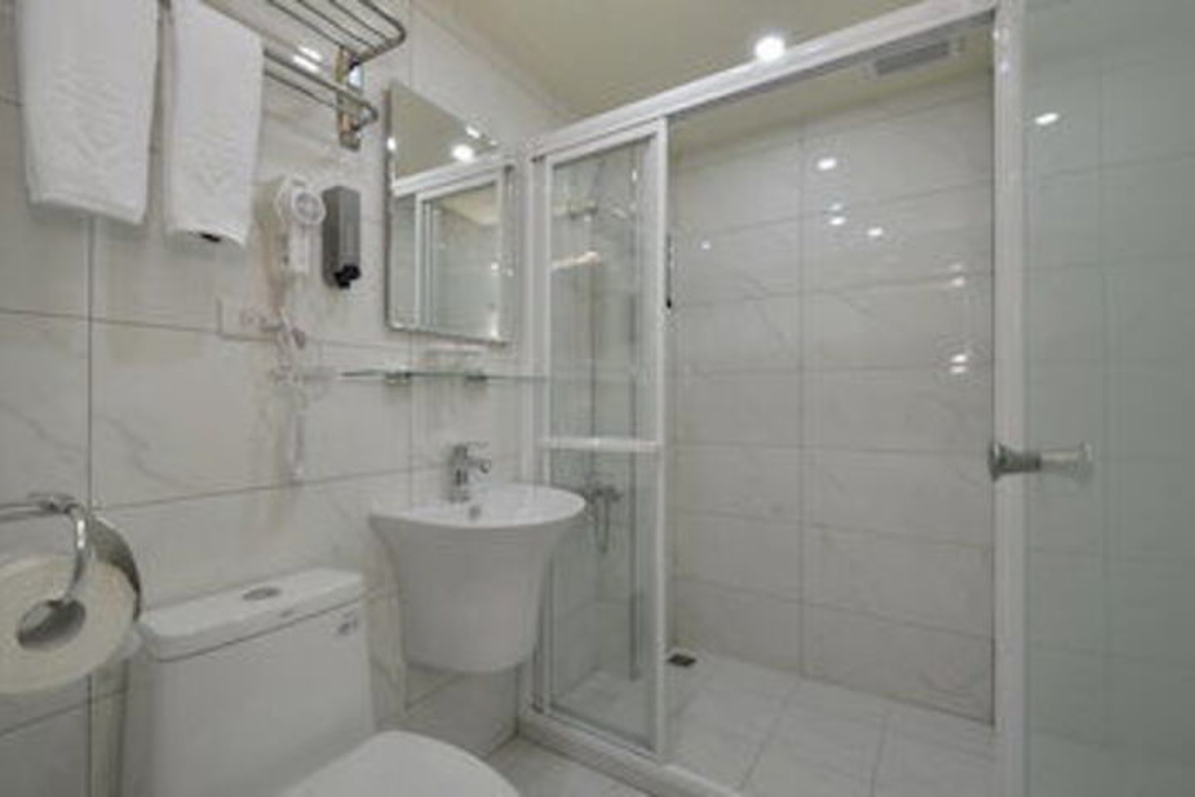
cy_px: 398
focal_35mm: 15
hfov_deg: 100.4
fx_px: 498
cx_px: 598
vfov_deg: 77.3
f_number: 14
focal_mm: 10
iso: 100
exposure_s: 1/1.6
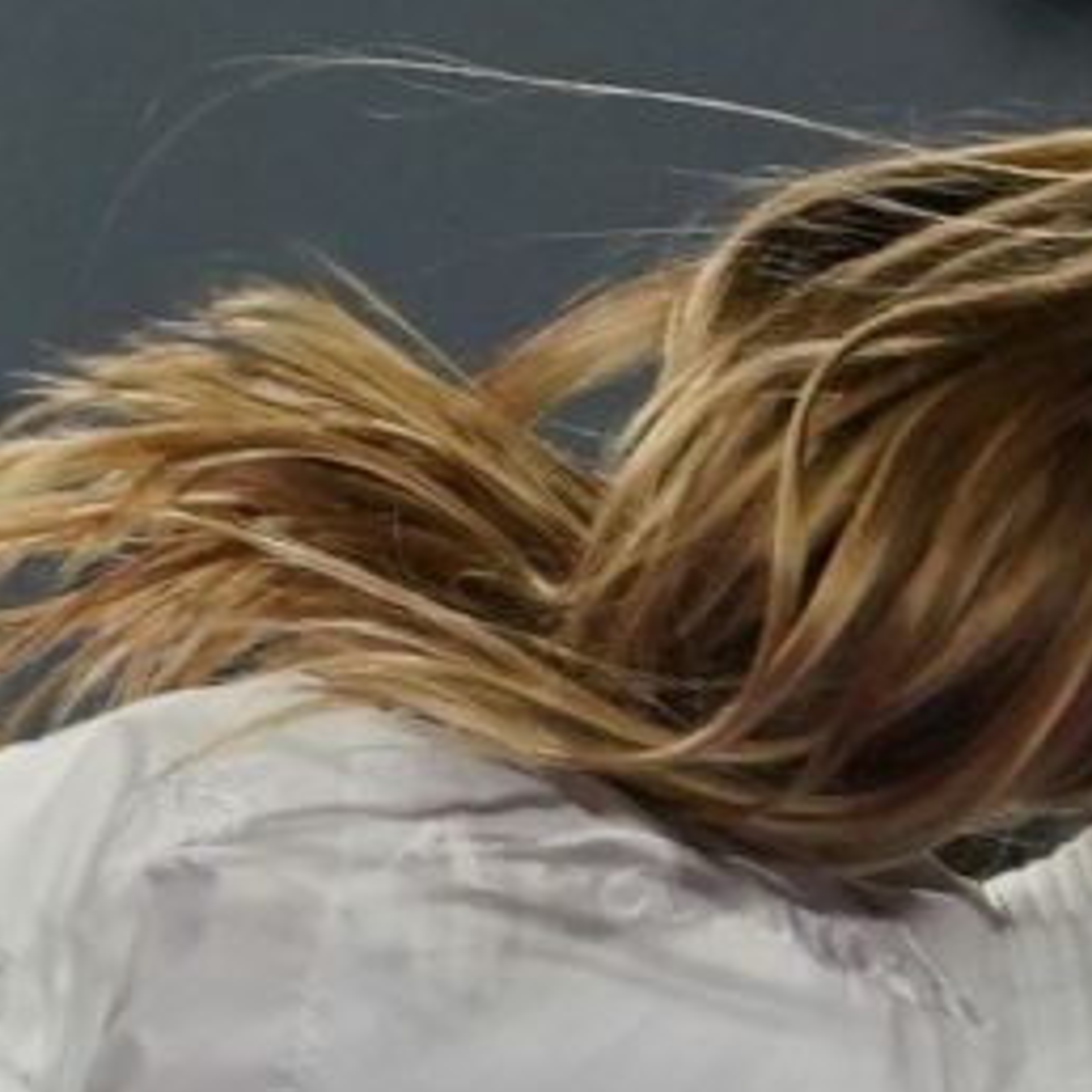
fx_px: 63600
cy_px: 808
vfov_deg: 1.0
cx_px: -2358
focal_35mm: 1782
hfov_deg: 1.0
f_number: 2.8
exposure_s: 1/1000
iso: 1250
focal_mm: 200
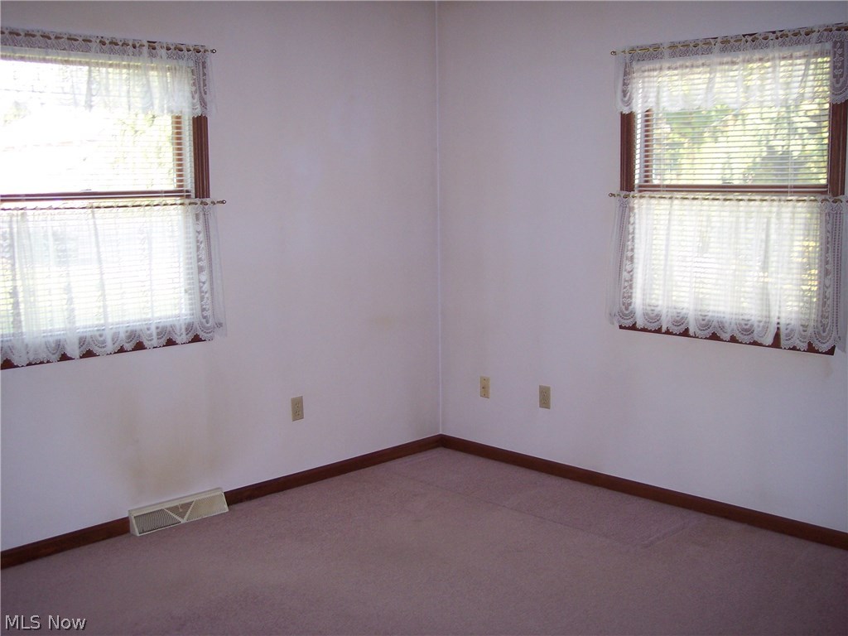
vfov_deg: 36.8
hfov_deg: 47.9
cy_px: 318
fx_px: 955
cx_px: 424
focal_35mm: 39
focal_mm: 8
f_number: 2.8
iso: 140
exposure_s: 1/60
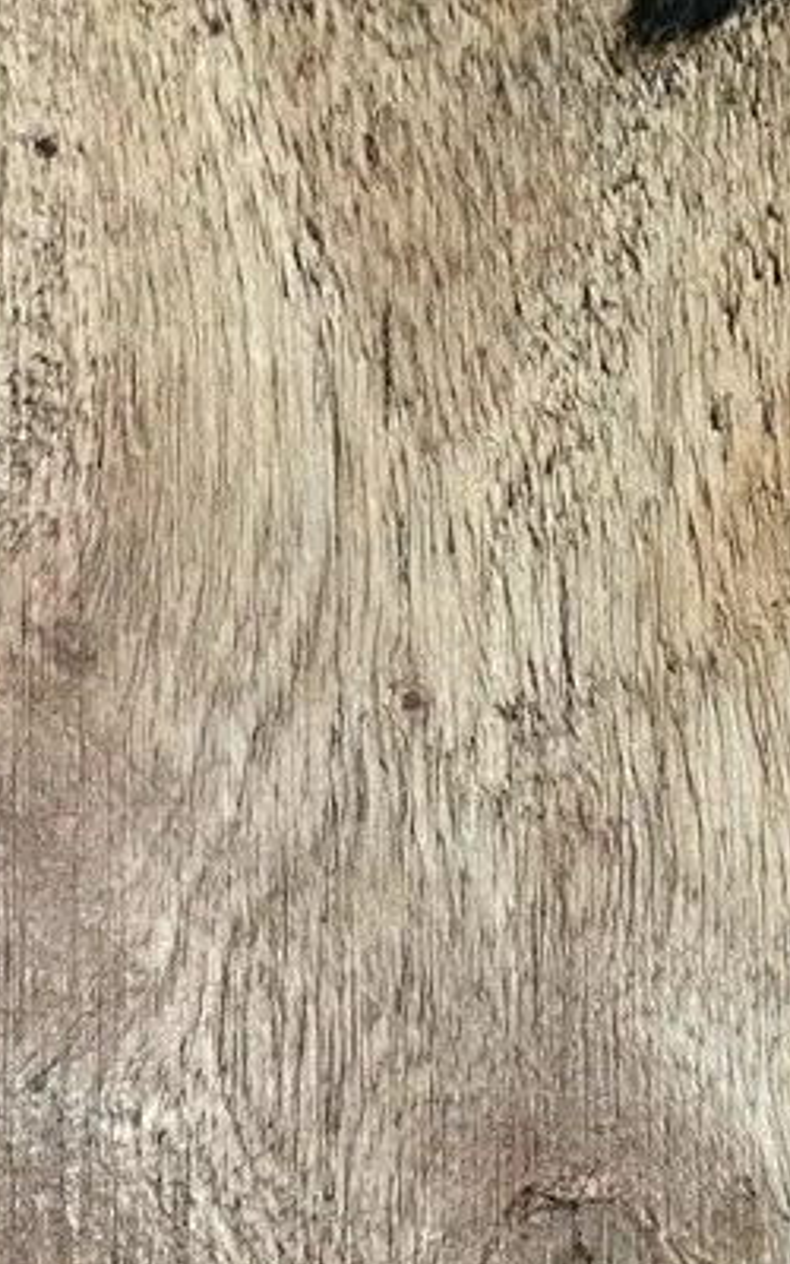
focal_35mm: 92
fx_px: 3169
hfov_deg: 13.6
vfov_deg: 22.2
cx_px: 1081
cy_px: 1040
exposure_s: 1/59
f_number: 1.5
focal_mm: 5.7
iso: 200
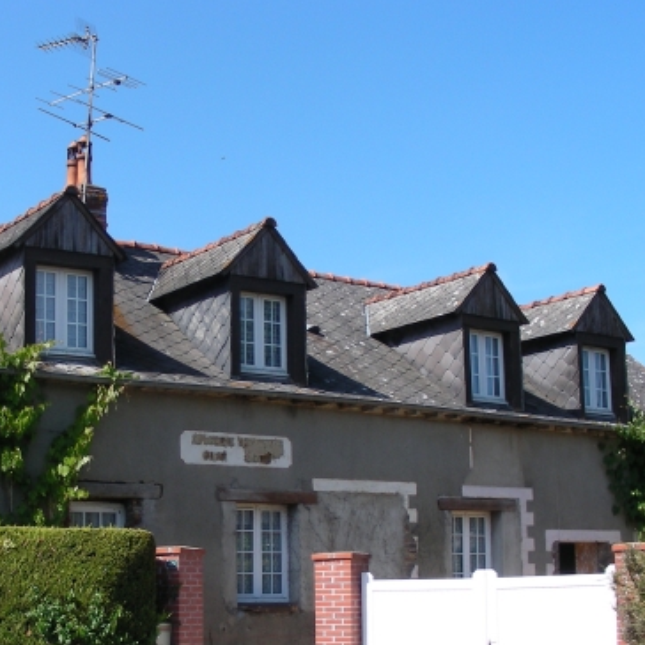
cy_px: 432
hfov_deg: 27.1
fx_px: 1328
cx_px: 207
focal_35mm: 63
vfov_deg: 27.1
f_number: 4
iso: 50
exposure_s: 1/350
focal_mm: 6.3
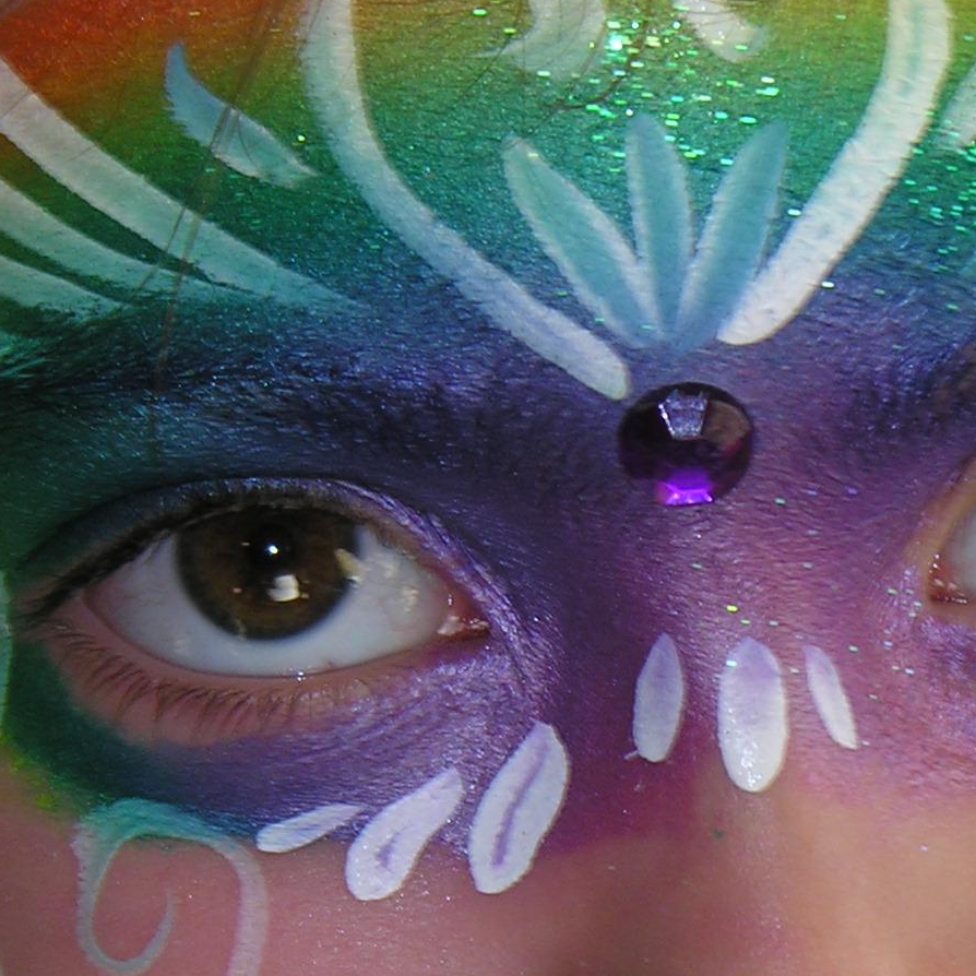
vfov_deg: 4.7
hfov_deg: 4.7
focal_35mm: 371
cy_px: 607
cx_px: 666
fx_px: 11835
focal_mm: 29.3
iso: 50
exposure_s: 1/30
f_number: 3.7
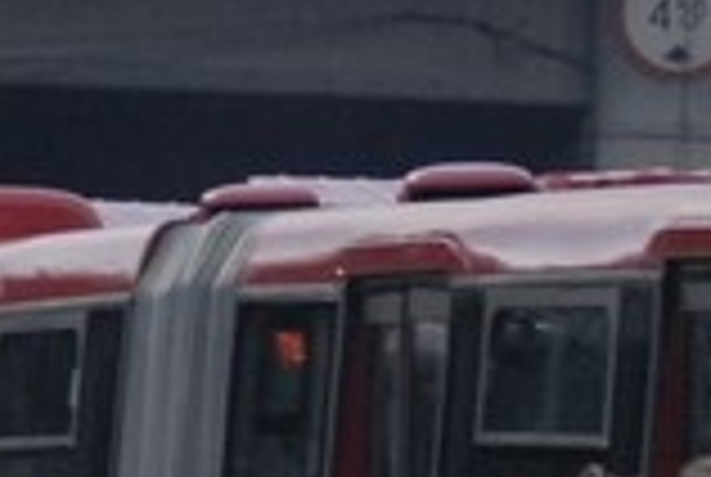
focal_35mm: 620
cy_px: 855
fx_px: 12263
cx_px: -927
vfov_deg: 2.2
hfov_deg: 3.3
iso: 800
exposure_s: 1/160
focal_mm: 75
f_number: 5
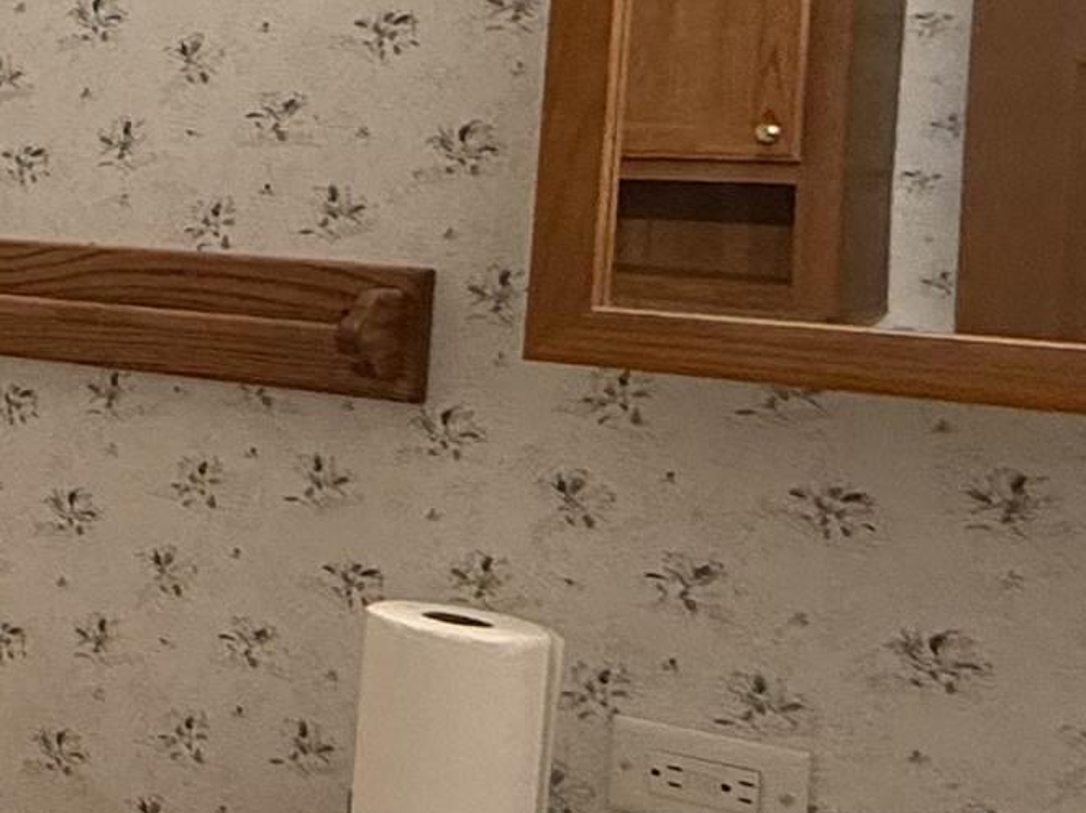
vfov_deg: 22.5
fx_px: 2038
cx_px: -984
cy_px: 259
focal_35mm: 65
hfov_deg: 19.7
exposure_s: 1/60
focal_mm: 2.22
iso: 200
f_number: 2.2
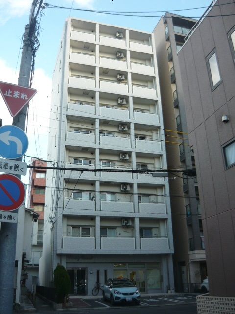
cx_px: 118
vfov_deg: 55.4
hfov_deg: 42.9
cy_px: 157
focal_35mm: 33
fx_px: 299
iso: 100
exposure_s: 1/250
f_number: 2.8
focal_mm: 5.5
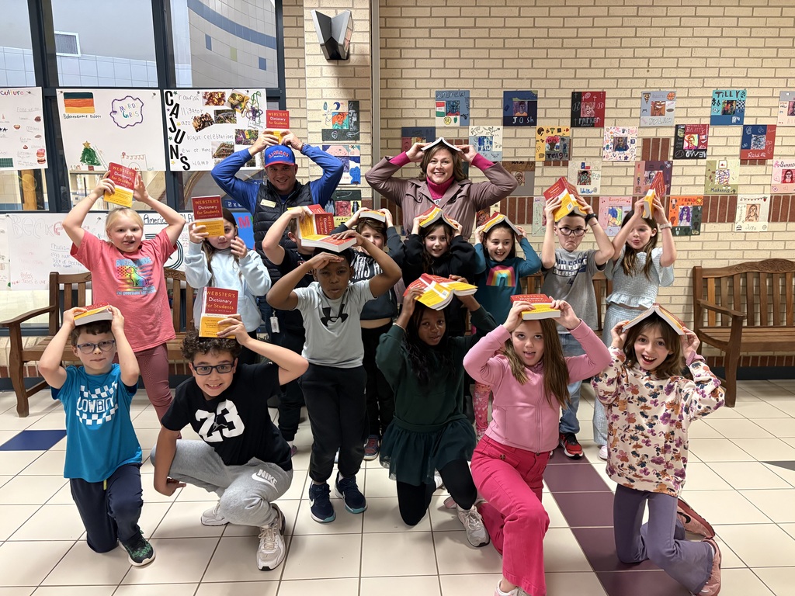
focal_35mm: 26
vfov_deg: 53.1
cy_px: 298
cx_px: 398
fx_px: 597
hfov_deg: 67.3
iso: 320
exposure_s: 1/60
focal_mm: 5.96
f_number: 1.6
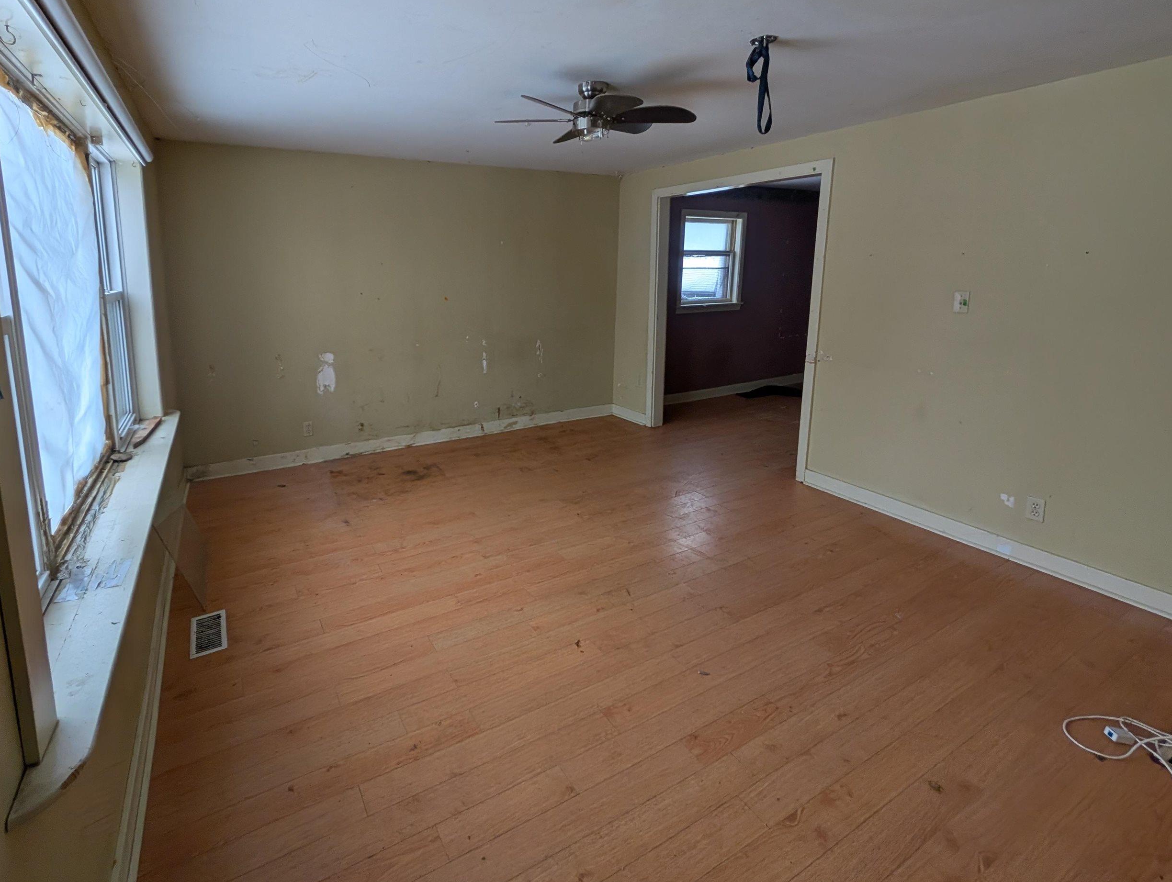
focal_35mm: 15
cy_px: 363
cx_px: 496
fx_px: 509
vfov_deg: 81.1
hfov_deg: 97.3
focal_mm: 2.02
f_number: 1.7
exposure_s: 1/236
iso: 57
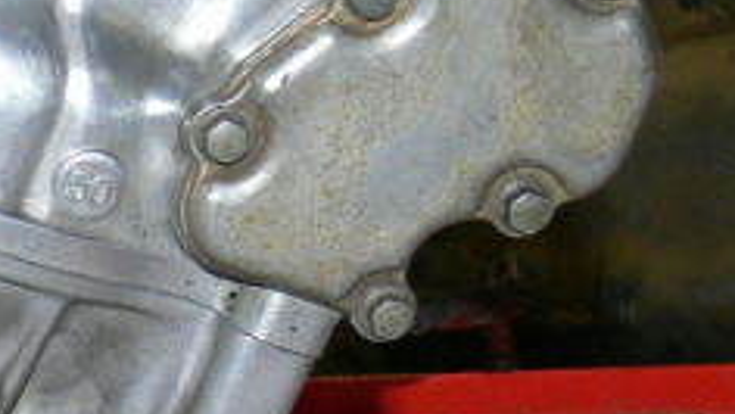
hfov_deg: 11.9
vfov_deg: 6.9
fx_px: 3412
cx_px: -230
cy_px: 349
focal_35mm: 175
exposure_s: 1/40
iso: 100
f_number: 2.8
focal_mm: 7.8
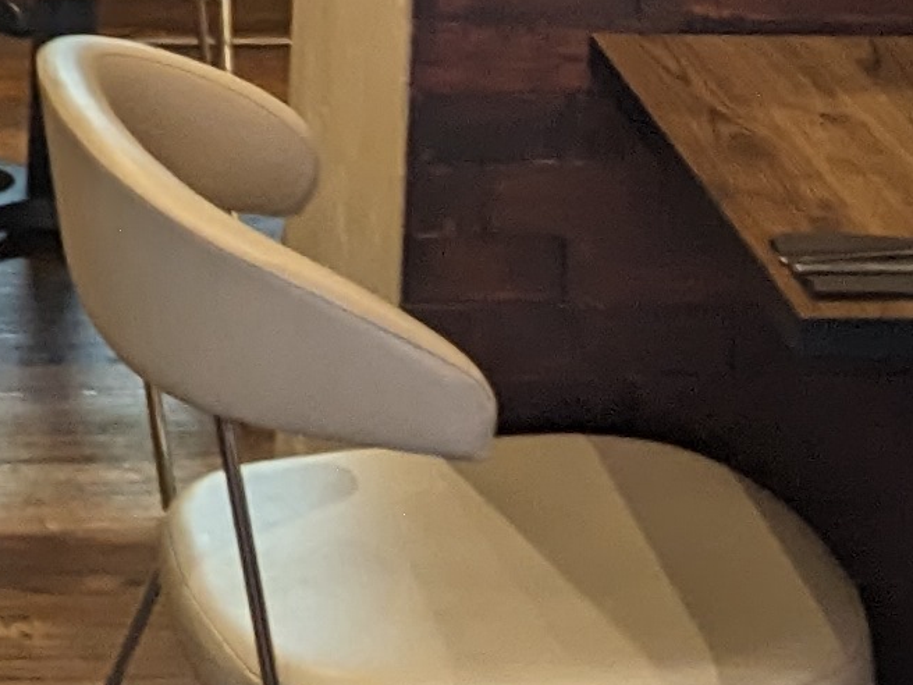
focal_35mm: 166
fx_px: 4378
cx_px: 161
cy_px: -821
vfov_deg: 8.4
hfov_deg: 11.9
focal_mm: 4.38
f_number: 1.73
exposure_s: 1/49.9
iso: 66
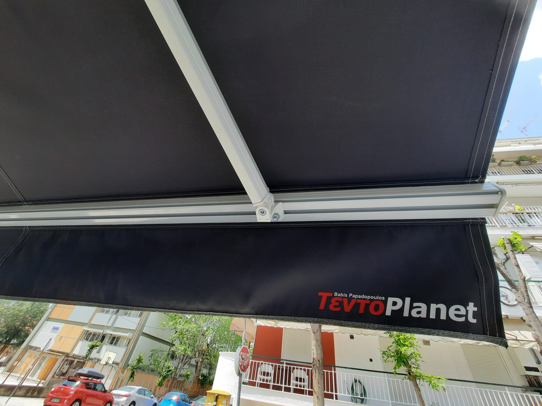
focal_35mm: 13
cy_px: 203
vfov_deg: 89.9
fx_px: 204
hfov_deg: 106.2
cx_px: 271
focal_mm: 1.74
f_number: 2.2
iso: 40
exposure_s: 1/180
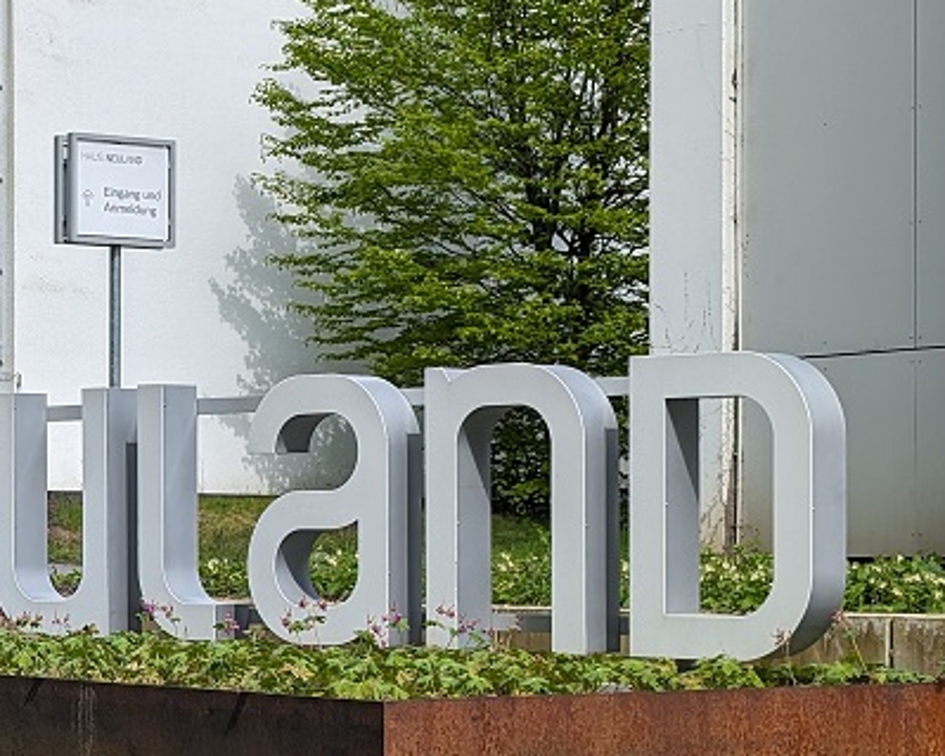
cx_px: 78
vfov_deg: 15.6
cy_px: 577
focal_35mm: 98
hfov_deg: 19.2
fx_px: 2740
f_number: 1.68
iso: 21
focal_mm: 6.9
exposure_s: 1/789
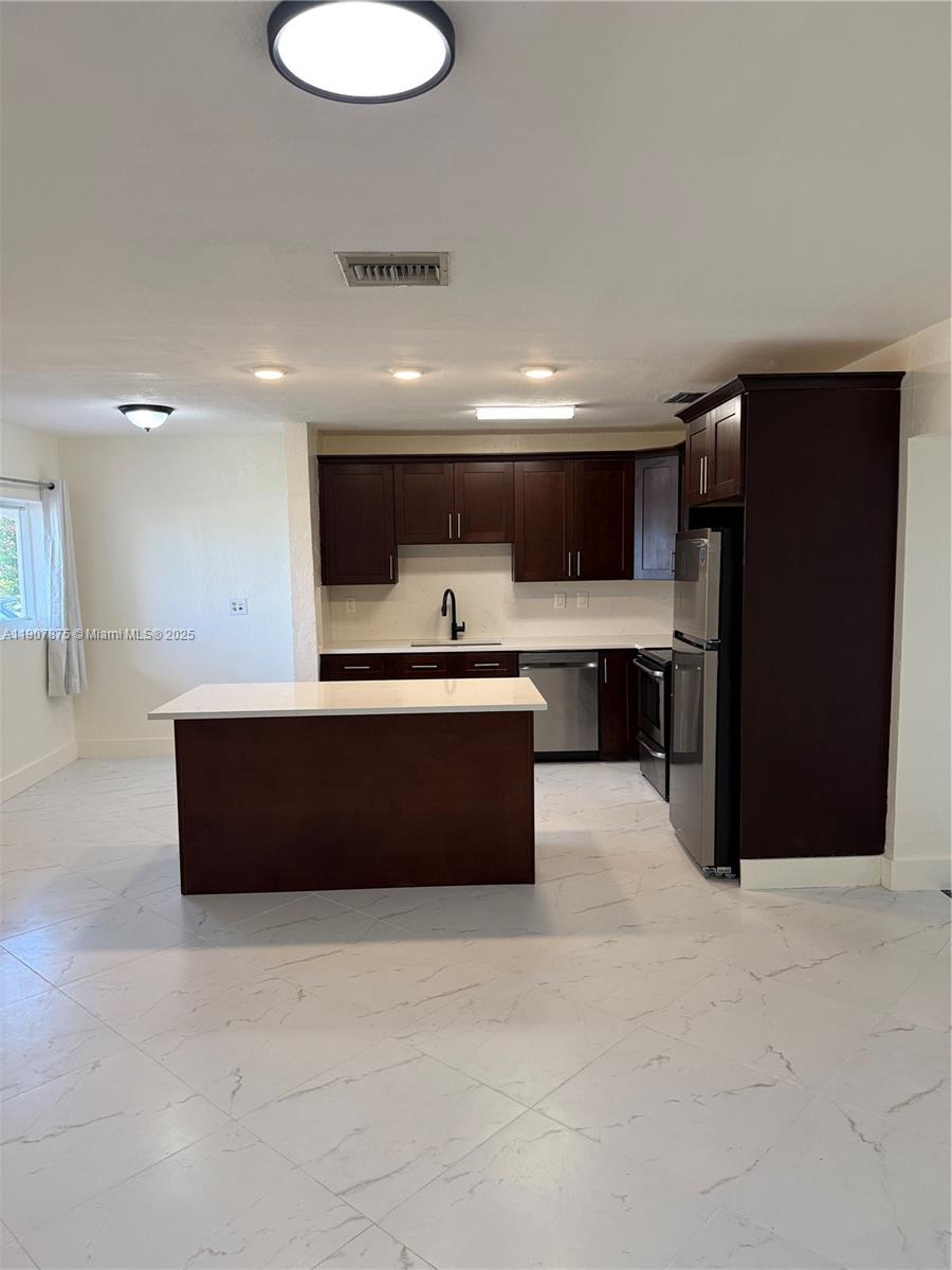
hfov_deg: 56.8
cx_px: 476
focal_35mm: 24
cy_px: 635
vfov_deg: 71.6
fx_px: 880
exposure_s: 1/120
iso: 200
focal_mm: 6.76
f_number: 1.78
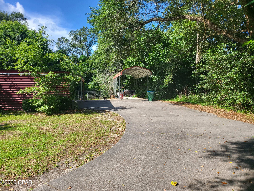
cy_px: 96
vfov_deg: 56.8
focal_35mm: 24
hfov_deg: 71.6
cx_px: 127
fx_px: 176
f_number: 1.8
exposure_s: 1/1132
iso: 40
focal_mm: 5
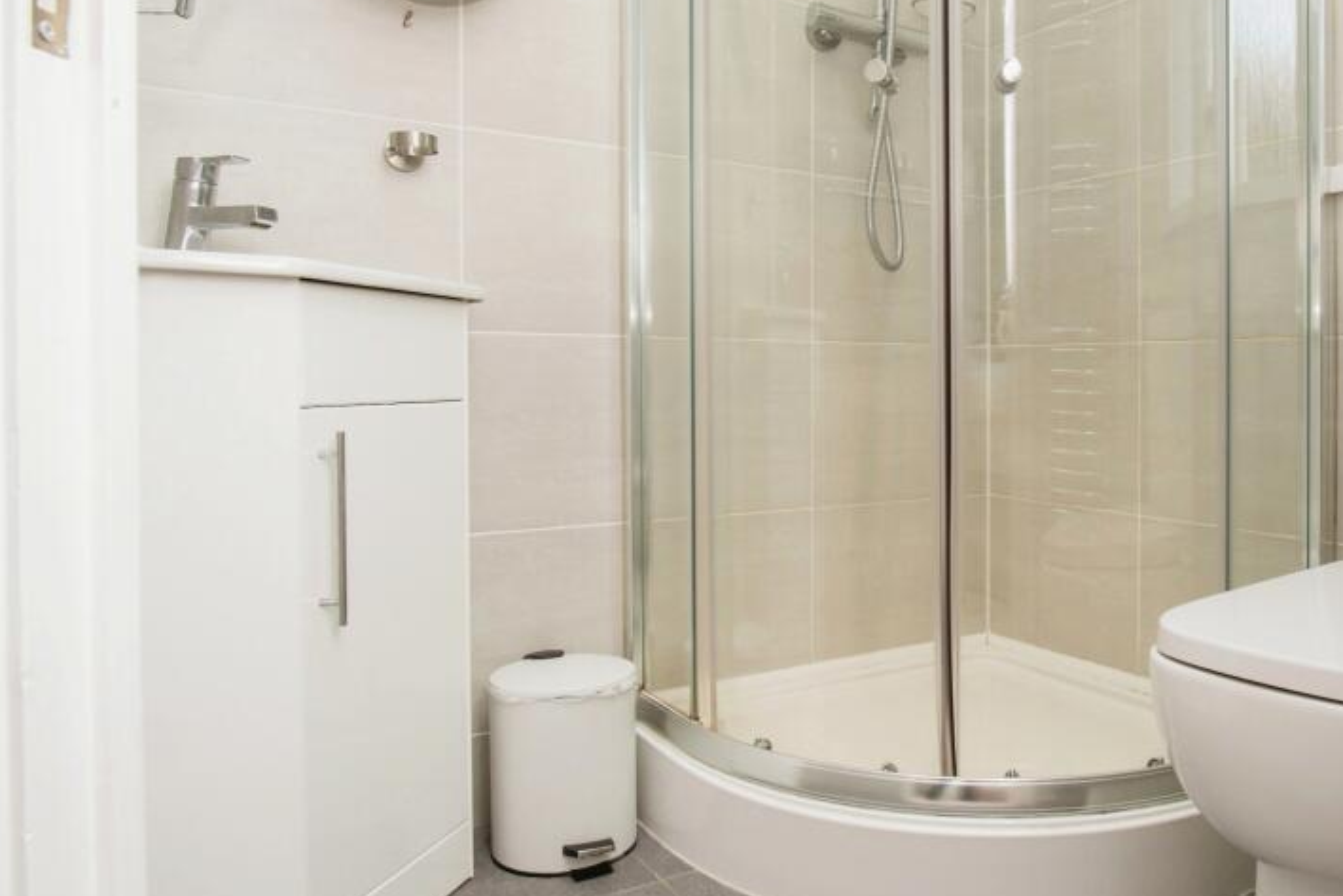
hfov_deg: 67.4
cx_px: 900
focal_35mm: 26
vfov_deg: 49.6
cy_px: 435
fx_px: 970
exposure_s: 1/200
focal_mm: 12
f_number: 7.1
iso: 800
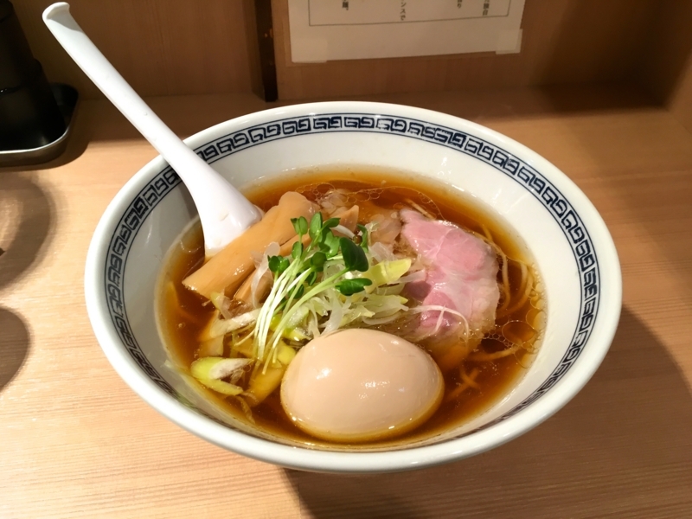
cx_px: 346
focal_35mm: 29
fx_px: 580
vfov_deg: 48.2
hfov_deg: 61.7
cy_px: 260
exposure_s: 1/30
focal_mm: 4.15
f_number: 2.2
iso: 50
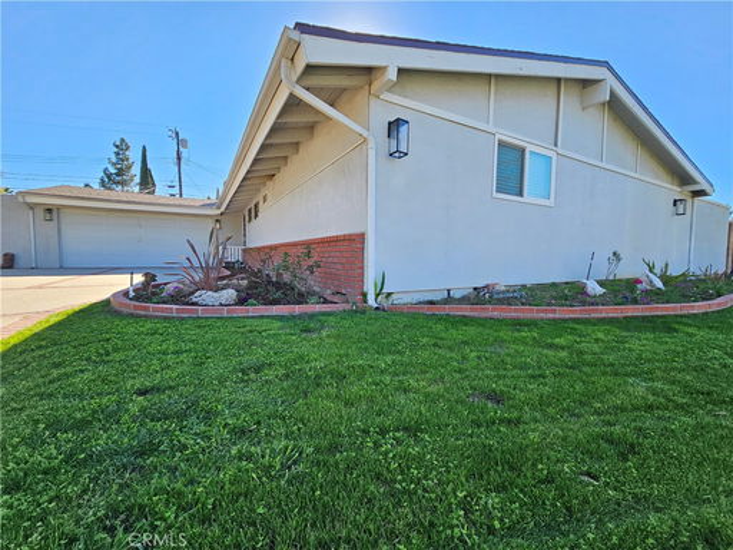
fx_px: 275
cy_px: 275
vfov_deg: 89.9
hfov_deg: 106.2
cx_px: 366
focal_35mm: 13
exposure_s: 1/433
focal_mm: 2.2
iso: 50
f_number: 2.2
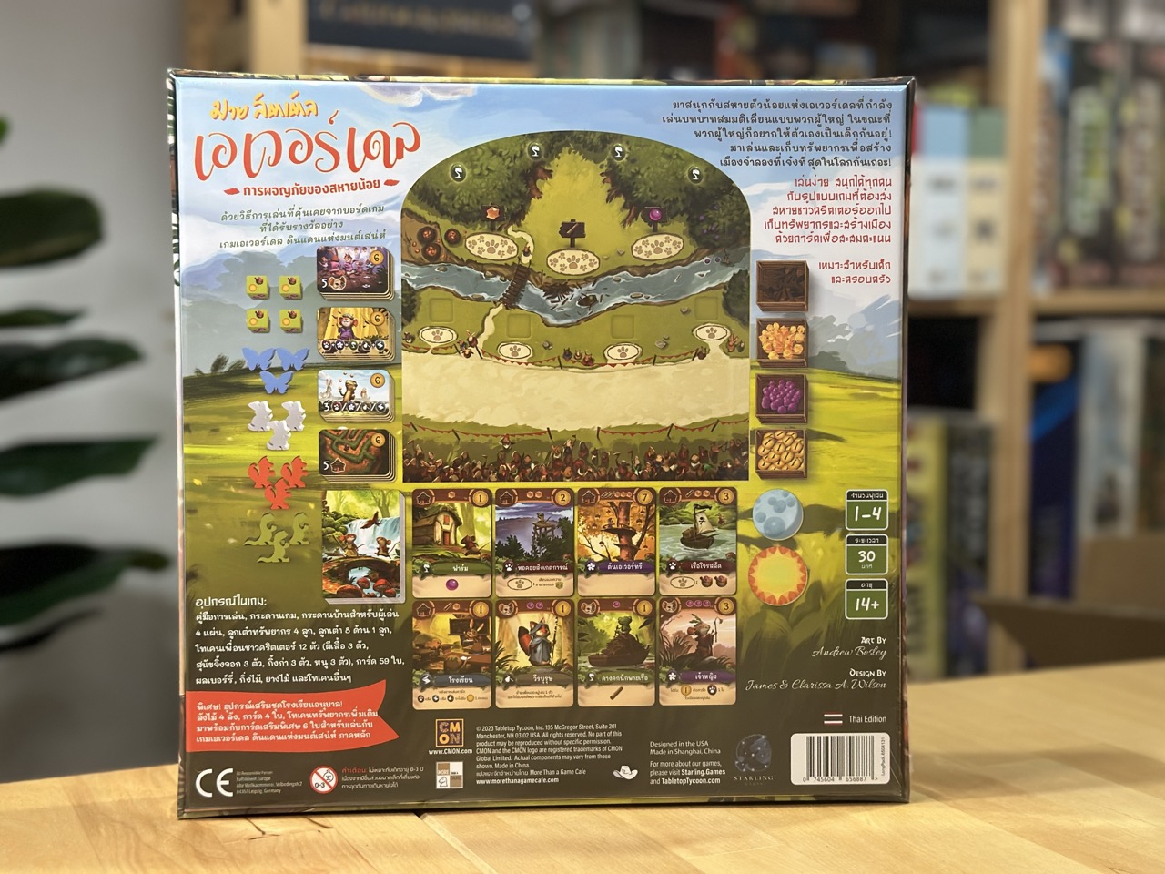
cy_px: 437
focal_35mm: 48
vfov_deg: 30.3
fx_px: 1615
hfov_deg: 39.7
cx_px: 582
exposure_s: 1/50
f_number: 1.78
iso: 250
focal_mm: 6.86
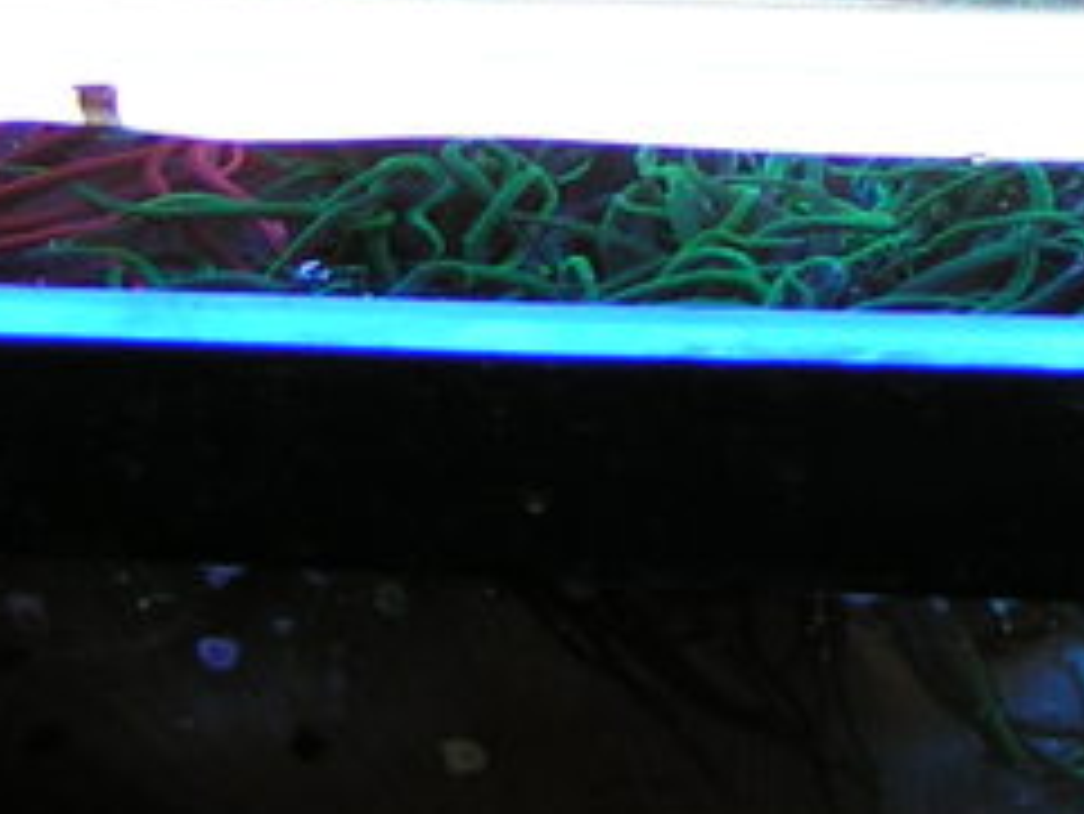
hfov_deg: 15.3
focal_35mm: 126
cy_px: -220
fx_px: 3948
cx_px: 1129
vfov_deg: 11.5
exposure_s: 1/50
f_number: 2.8
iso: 50
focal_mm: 5.8
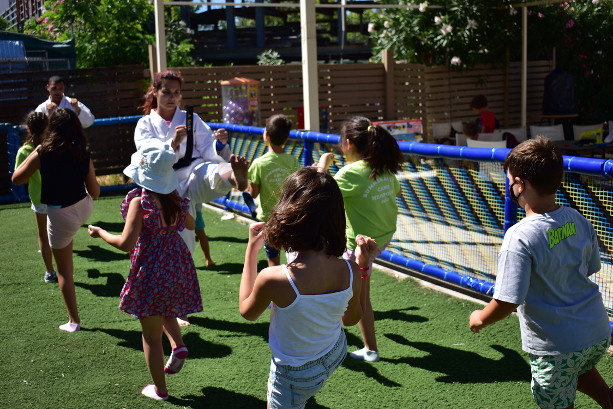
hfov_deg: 43.6
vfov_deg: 29.9
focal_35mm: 45
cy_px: 204
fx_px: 766
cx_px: 306
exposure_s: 1/800
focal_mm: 30
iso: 100
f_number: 4.2
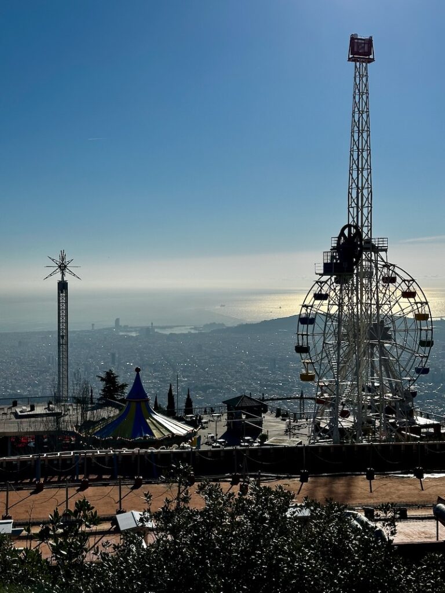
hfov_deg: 30.3
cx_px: 222
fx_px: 823
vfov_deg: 39.7
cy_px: 296
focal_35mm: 48
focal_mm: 6.86
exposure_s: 1/15873
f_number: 1.78
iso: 64
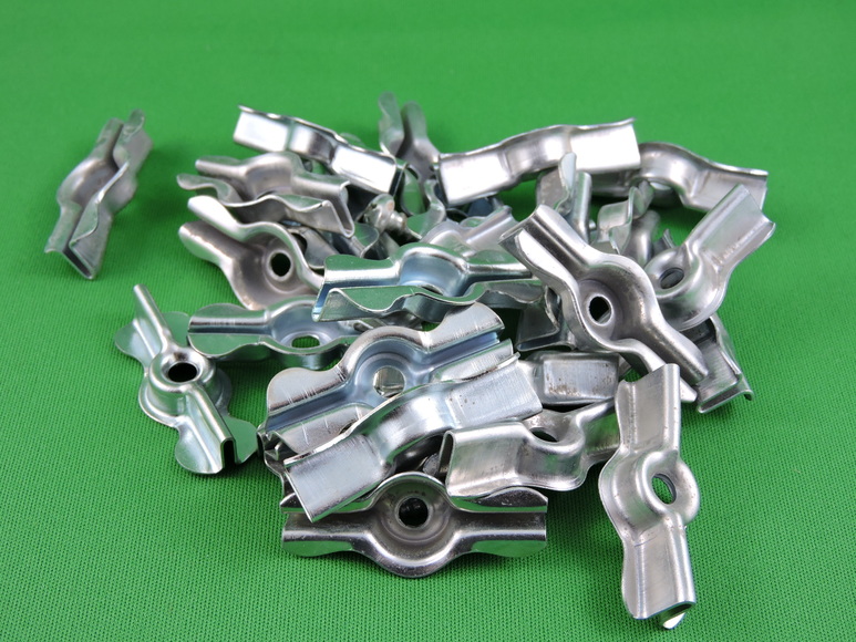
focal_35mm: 55
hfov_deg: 34.9
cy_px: 321
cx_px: 428
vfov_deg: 26.6
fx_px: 1360
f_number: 4
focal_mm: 9.9
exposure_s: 1/30
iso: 125
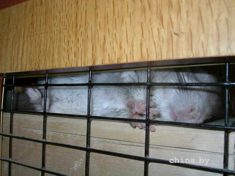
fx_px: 244
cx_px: 118
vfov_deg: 39.7
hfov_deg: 51.4
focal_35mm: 36
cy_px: 88
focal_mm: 5.6
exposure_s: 1/30
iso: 100
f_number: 4.8
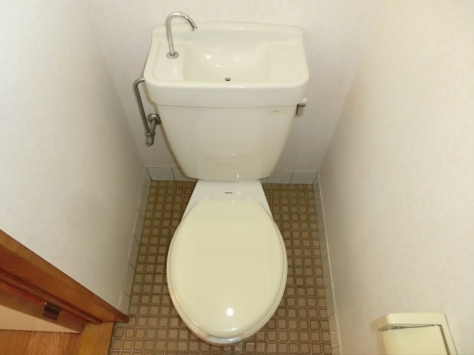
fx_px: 328
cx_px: 237
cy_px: 178
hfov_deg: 71.6
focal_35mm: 24
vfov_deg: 56.8
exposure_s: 1/60
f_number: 3
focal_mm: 4.24
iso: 400
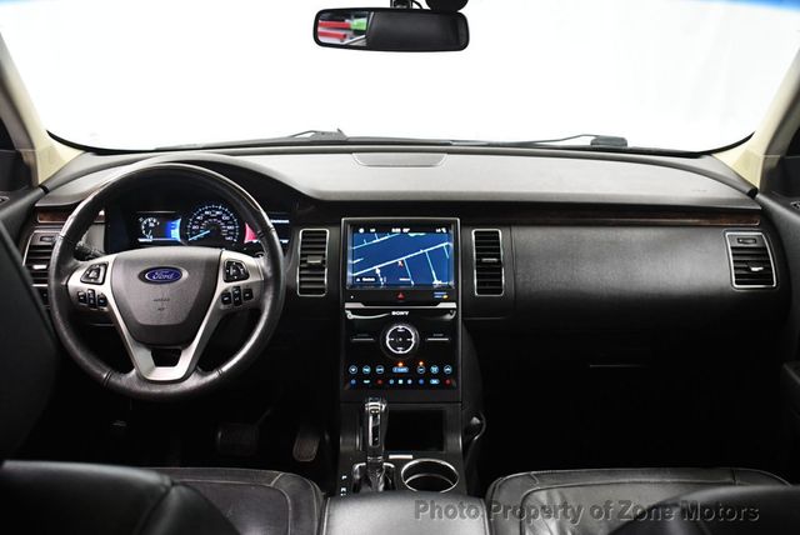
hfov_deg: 53.1
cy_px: 268
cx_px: 400
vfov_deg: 36.9
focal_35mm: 36
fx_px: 801
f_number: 3.5
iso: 3200
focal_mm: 18
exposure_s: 1/60
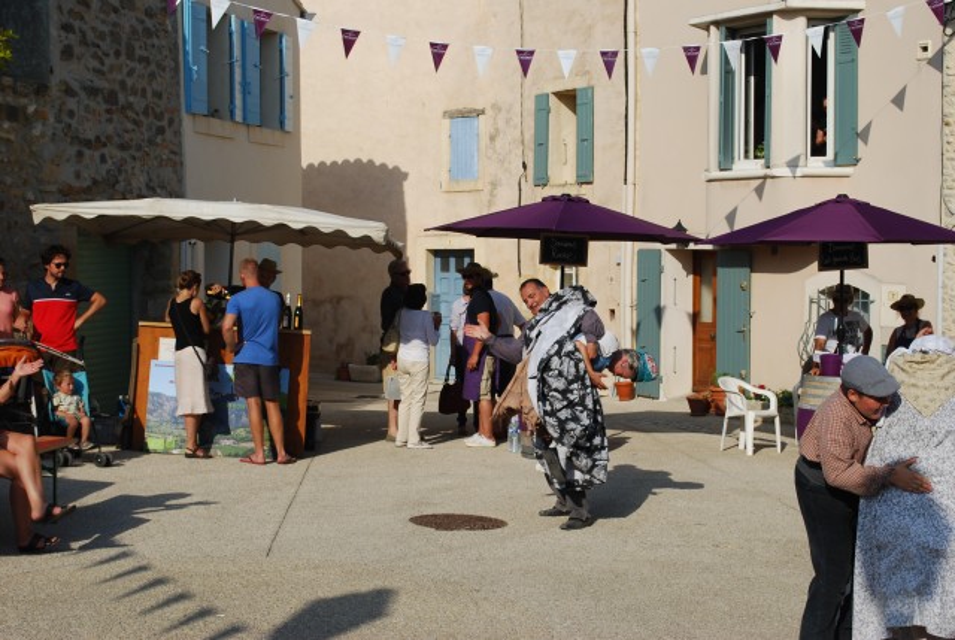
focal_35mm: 54
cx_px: 478
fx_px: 1435
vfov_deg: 25.2
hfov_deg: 36.8
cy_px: 320
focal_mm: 36
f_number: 9
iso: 100
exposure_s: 1/320
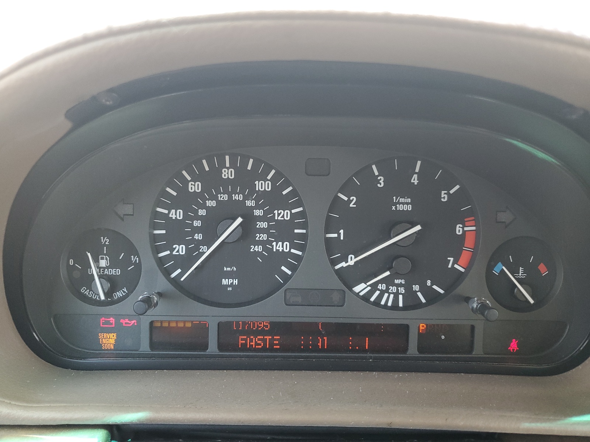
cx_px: 295
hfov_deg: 67.3
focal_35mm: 26
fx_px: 443
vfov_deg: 53.1
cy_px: 221
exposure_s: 1/120
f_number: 1.5
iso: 98
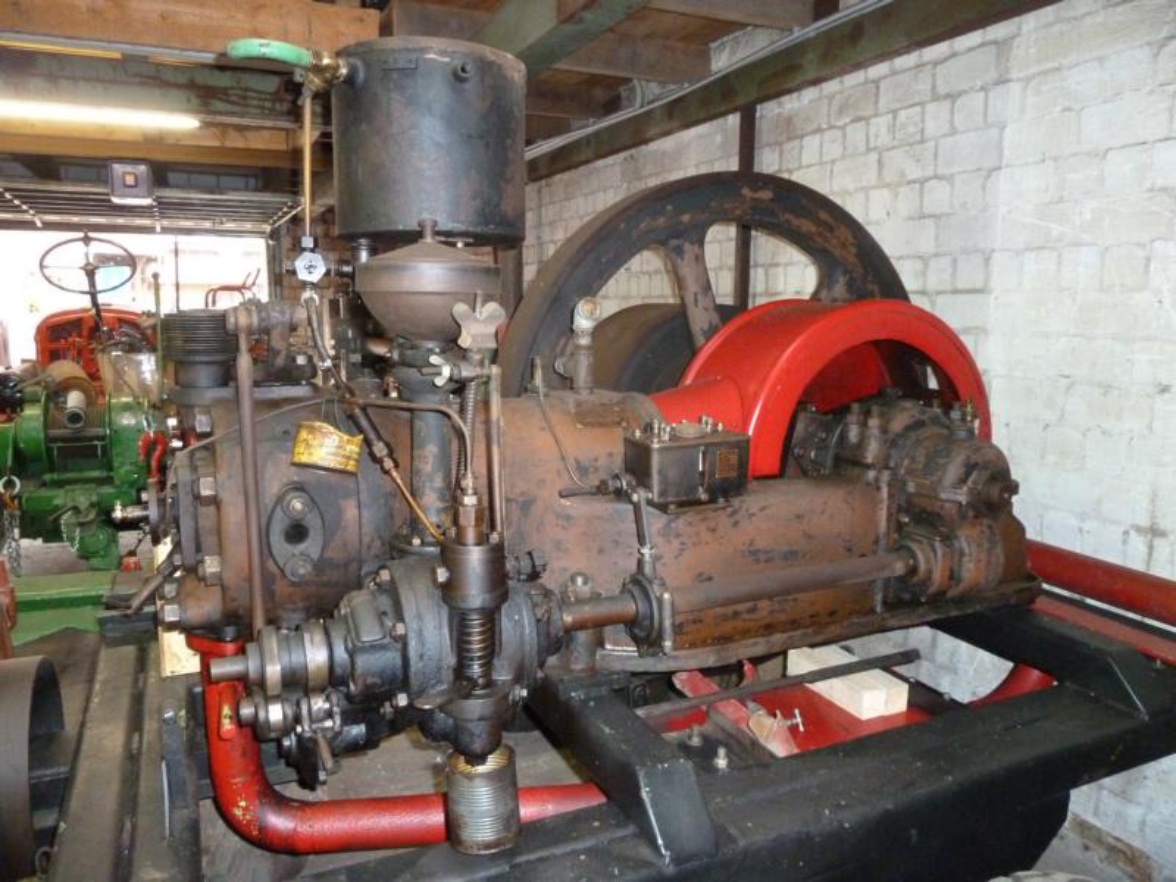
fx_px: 849
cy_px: 441
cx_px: 588
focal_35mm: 25
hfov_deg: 69.4
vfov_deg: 54.9
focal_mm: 4.1
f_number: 3.3
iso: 640
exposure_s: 1/30
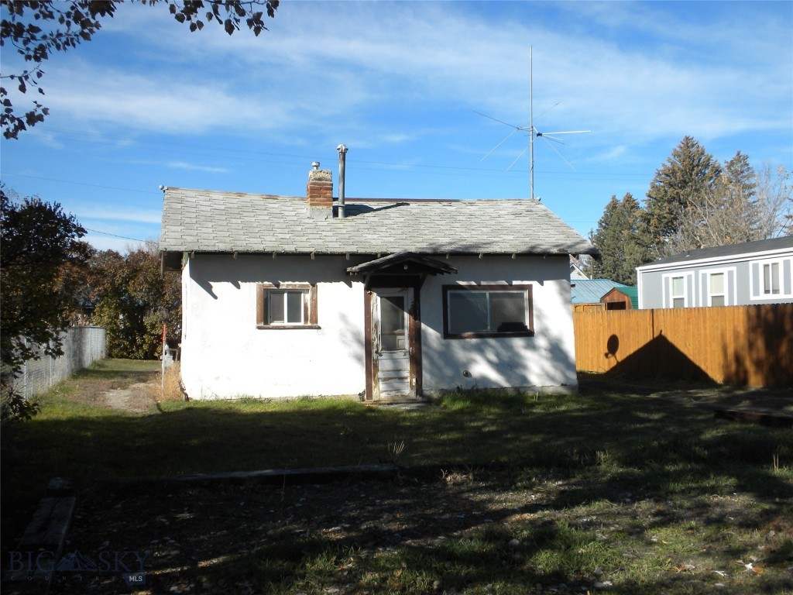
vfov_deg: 38.7
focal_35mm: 37
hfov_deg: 50.1
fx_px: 848
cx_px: 396
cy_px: 298
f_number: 10
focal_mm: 6.6
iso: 64
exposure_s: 1/102
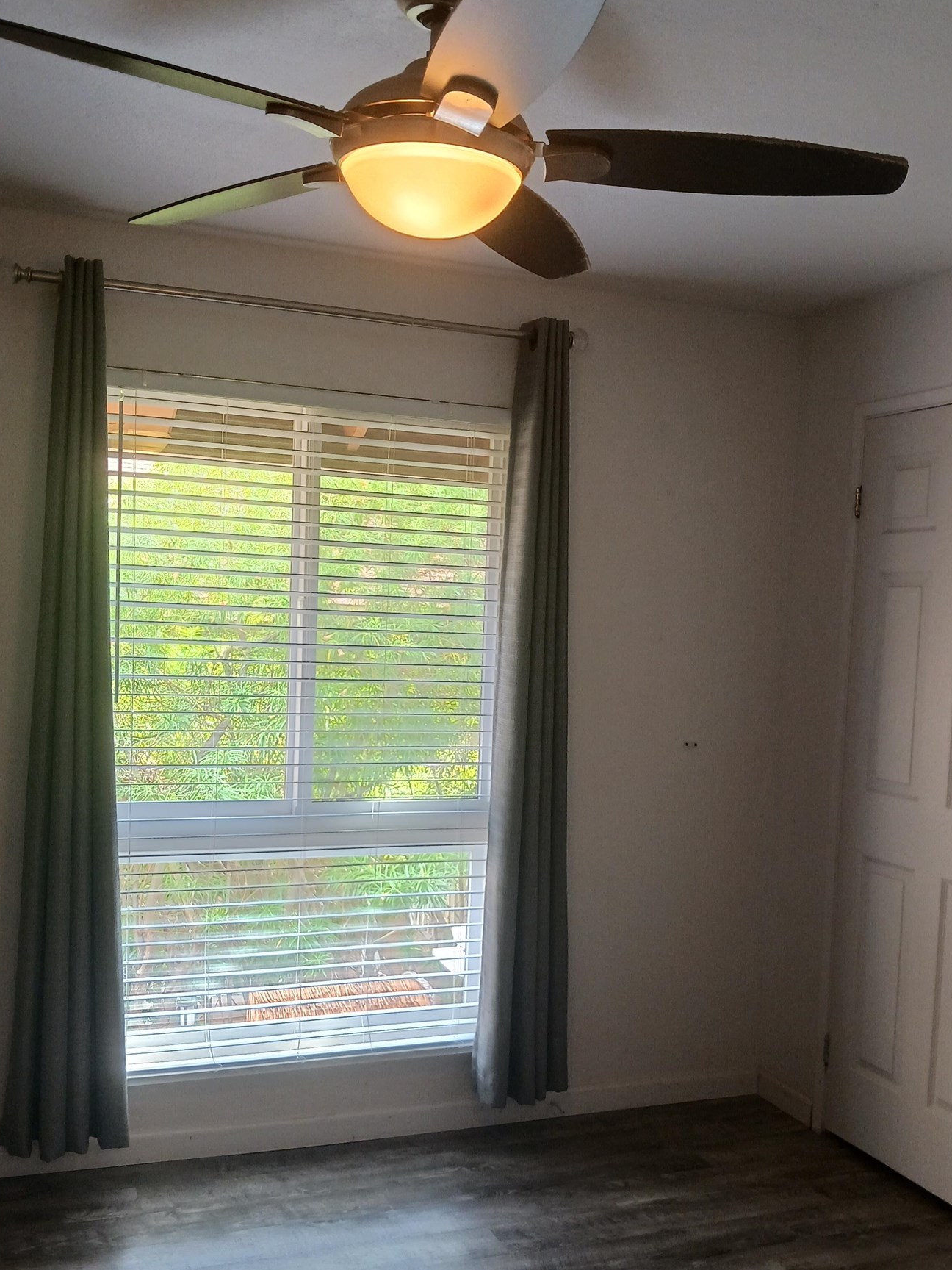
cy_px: 716
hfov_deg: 39.6
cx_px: 513
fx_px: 1320
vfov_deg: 51.2
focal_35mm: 36
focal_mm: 4
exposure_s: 1/40
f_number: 1.8
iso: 160
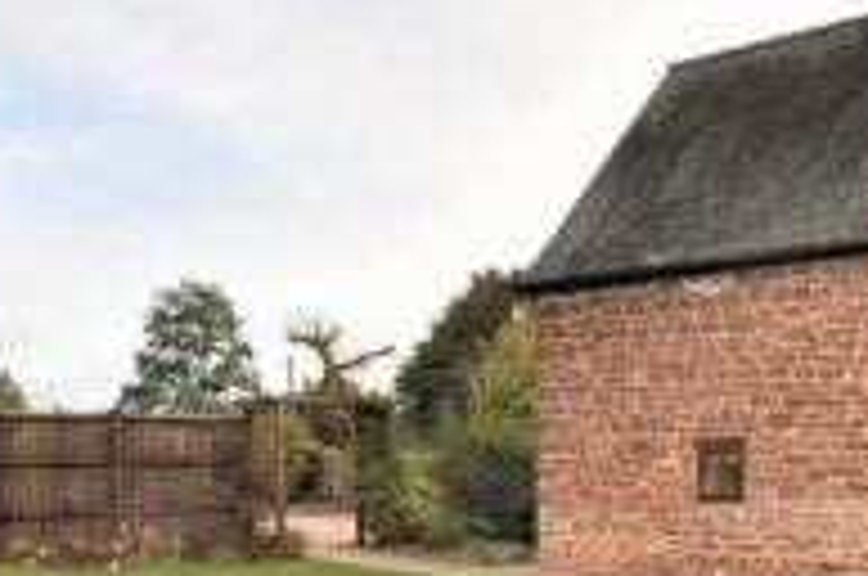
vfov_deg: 25.9
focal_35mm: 51
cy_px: 459
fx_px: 1228
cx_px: 612
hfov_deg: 38.3
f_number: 10
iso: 200
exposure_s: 1/200
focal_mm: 10
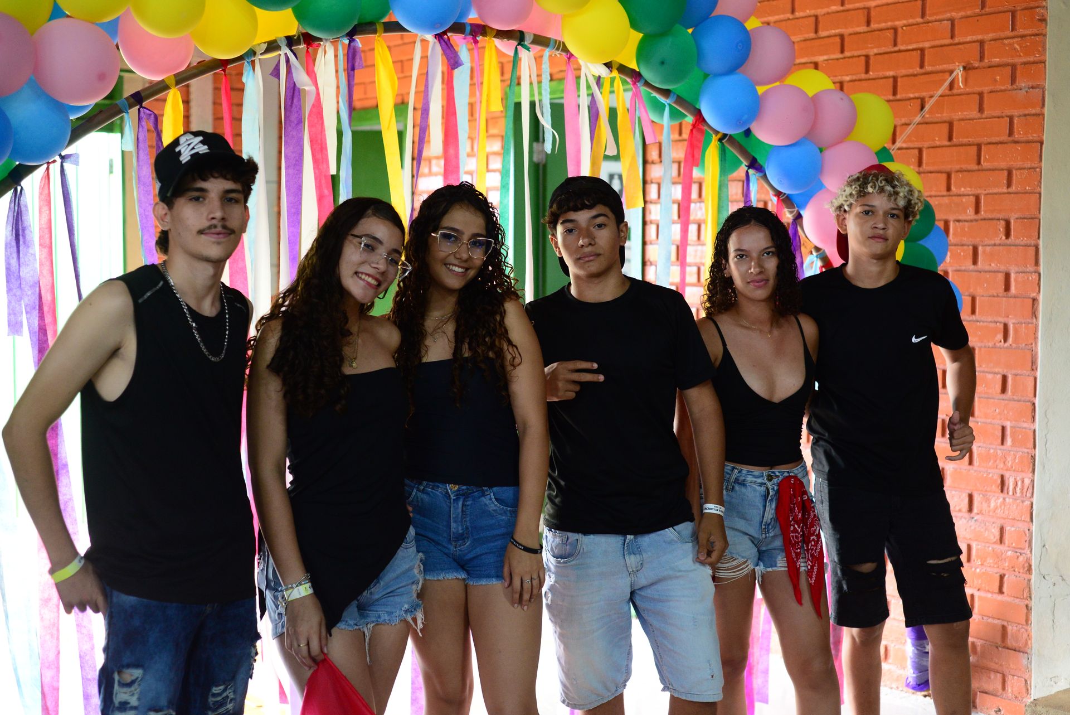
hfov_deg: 39.6
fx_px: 1487
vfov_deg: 27.0
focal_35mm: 50
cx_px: 535
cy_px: 358
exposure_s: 1/160
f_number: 2.8
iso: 2500
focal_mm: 50
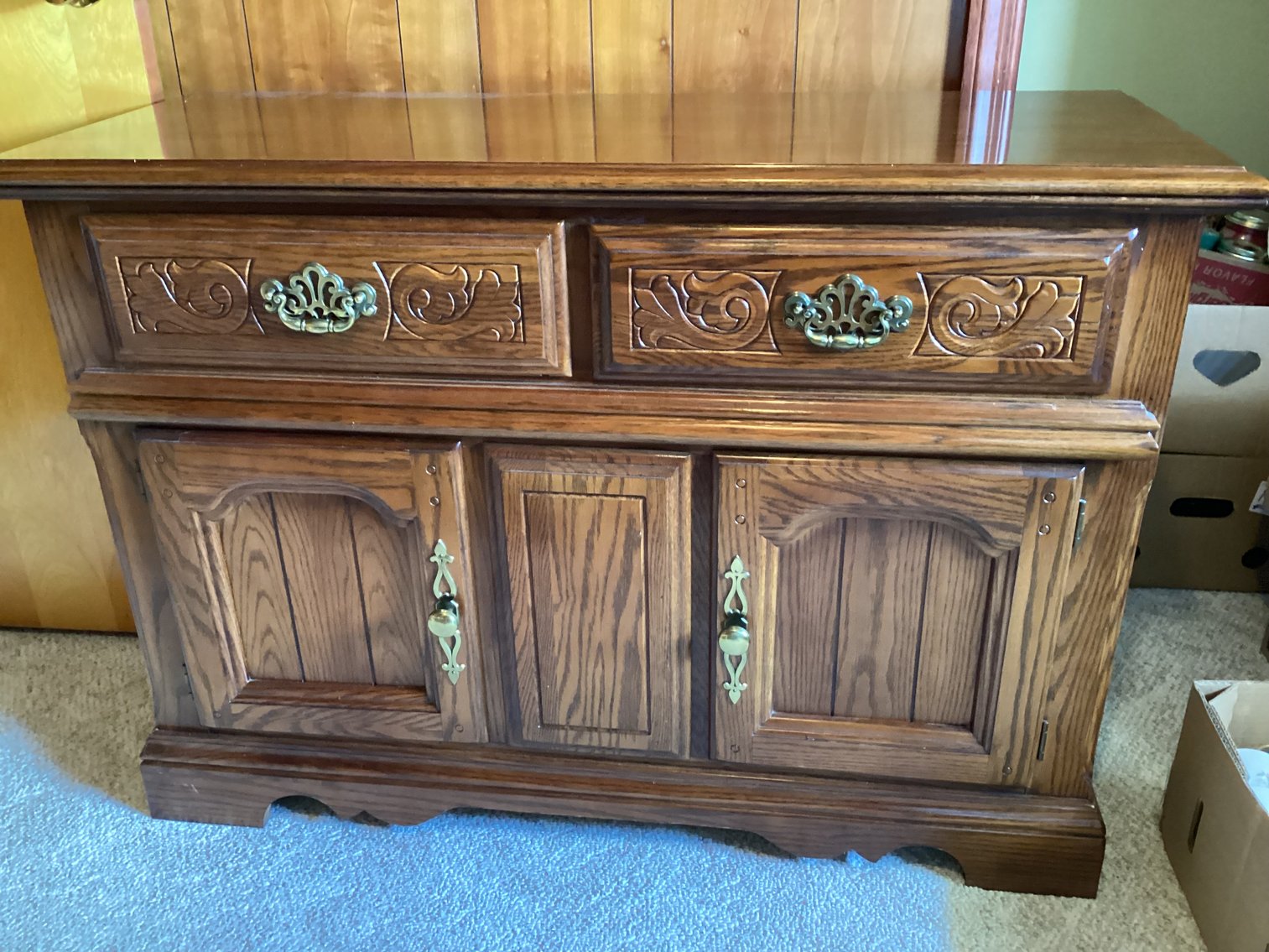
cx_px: 634
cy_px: 476
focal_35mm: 31
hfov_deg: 58.3
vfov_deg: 45.4
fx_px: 1137
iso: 640
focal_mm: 3.3
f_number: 2.4
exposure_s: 1/25
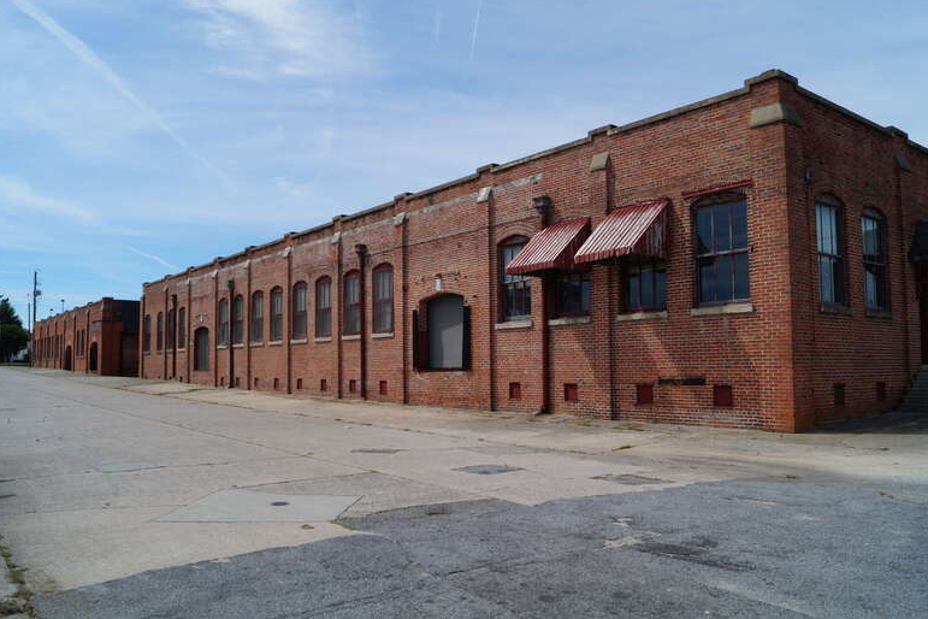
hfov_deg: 65.5
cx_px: 468
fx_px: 722
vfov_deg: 46.4
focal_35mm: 28
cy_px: 305
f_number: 10
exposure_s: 1/320
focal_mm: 18
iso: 100
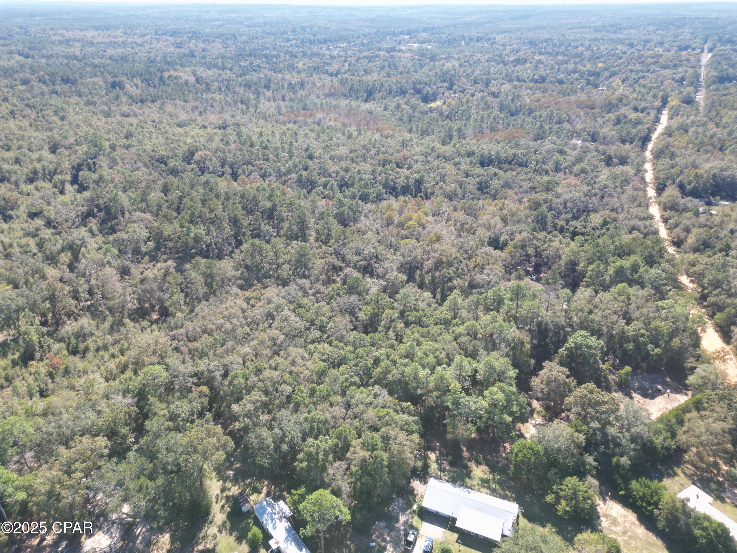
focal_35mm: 24
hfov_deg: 71.6
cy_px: 276
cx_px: 368
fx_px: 511
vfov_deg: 56.8
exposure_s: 1/1000
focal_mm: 6.72
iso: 130
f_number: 1.7
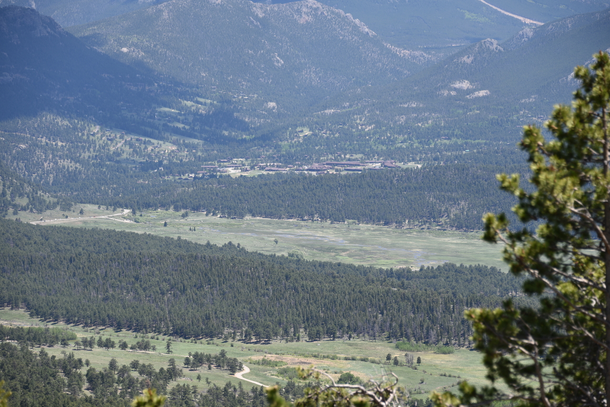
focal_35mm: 135
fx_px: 2288
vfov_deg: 10.2
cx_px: 305
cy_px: 204
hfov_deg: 15.2
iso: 100
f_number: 6.3
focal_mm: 135
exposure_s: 1/320
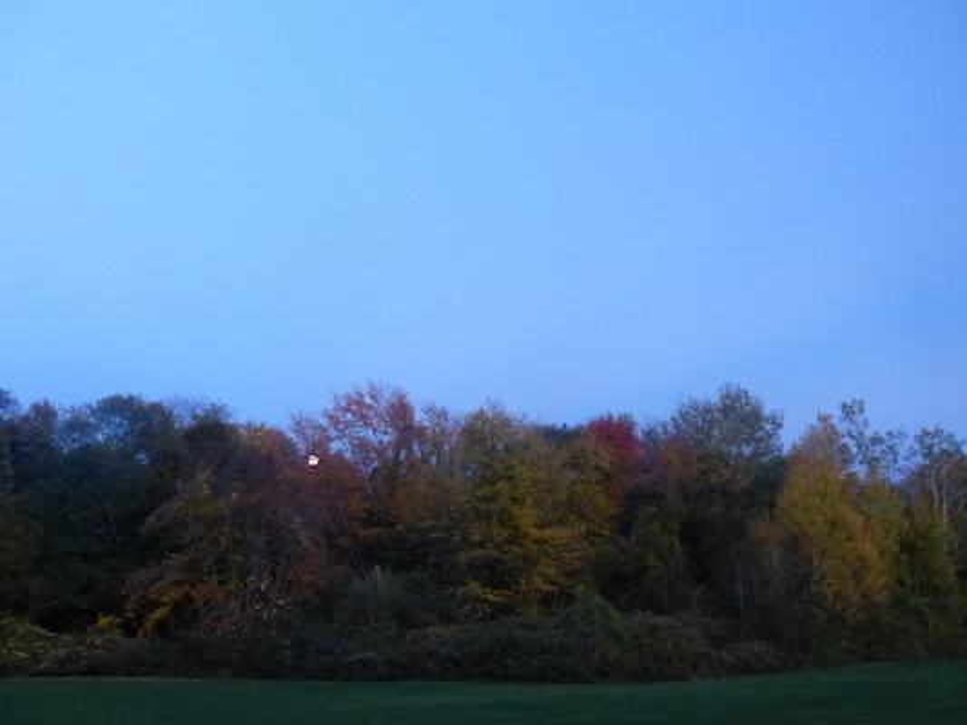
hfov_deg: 56.8
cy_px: 362
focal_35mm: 32
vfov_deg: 44.2
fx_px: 894
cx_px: 484
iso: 800
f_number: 2.8
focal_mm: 5.8
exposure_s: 1/10
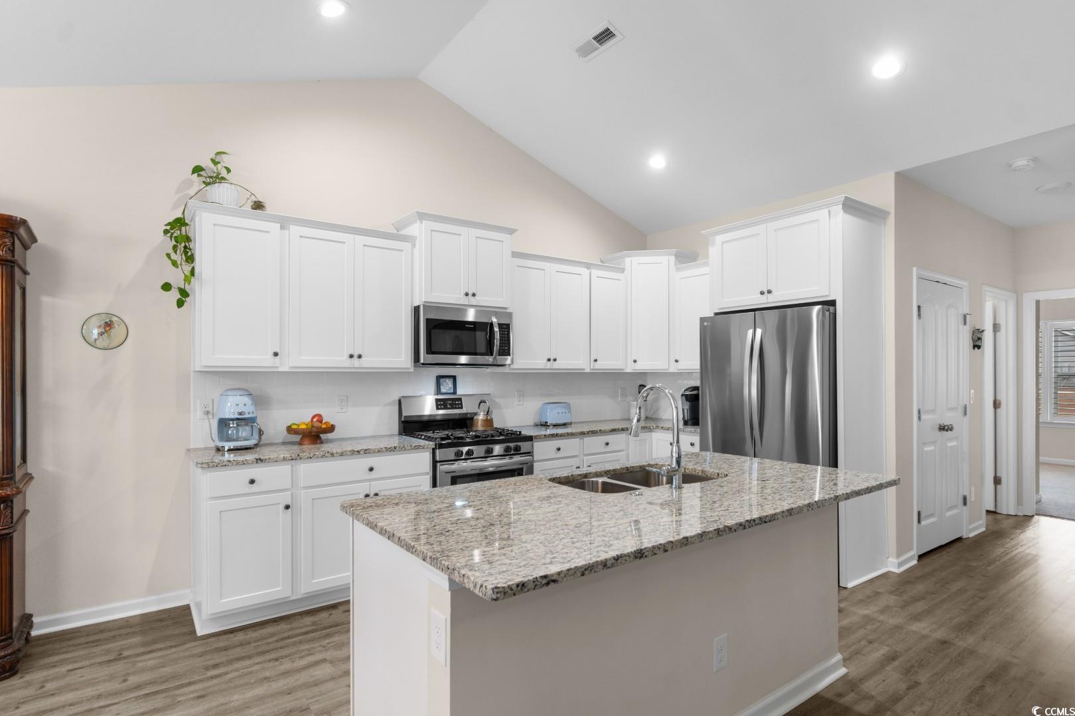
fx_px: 537
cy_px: 358
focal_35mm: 18
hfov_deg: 90.0
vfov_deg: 67.4
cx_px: 538
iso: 100
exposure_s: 1/8
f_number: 4.8
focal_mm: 12
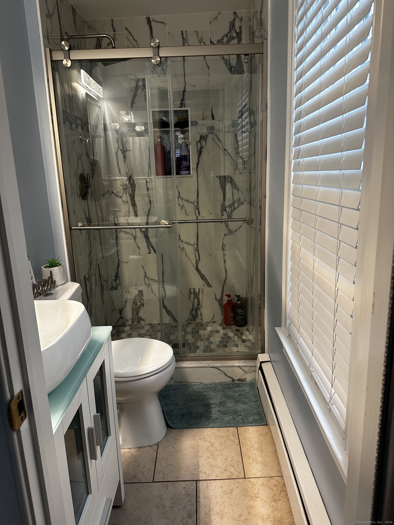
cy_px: 262
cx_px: 197
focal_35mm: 24
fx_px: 364
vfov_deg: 71.6
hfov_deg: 56.8
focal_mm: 6.86
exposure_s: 1/60
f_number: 1.78
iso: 125
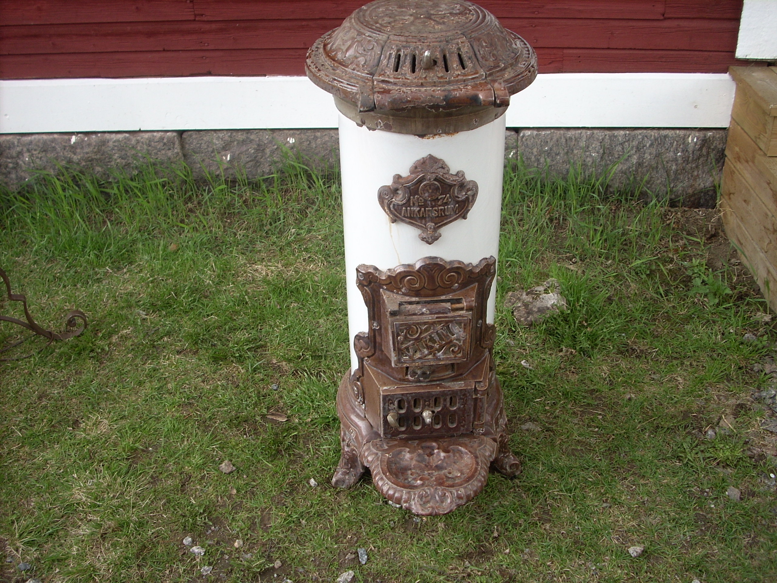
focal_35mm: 37
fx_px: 831
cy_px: 292
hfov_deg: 50.1
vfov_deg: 38.7
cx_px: 388
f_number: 2.8
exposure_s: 1/77.8
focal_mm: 6.2
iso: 64
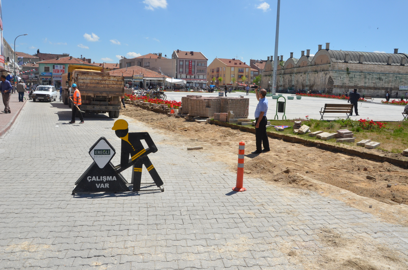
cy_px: 135
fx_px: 356
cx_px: 204
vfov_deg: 41.5
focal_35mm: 32
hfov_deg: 59.6
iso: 800
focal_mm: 21
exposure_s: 1/800
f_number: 14
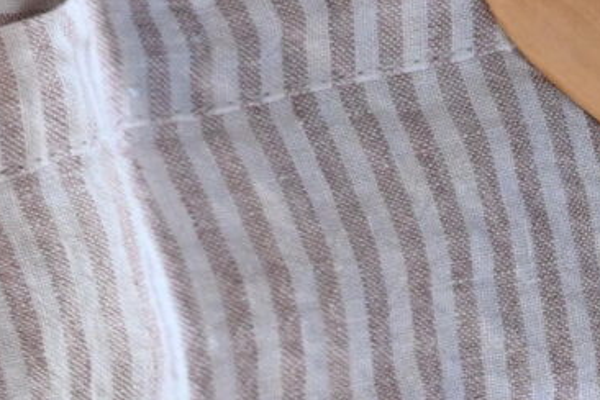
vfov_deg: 3.5
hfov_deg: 5.2
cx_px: 1016
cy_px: 412
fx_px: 6533
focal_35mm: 392
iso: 800
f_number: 2.8
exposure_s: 1/125
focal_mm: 56
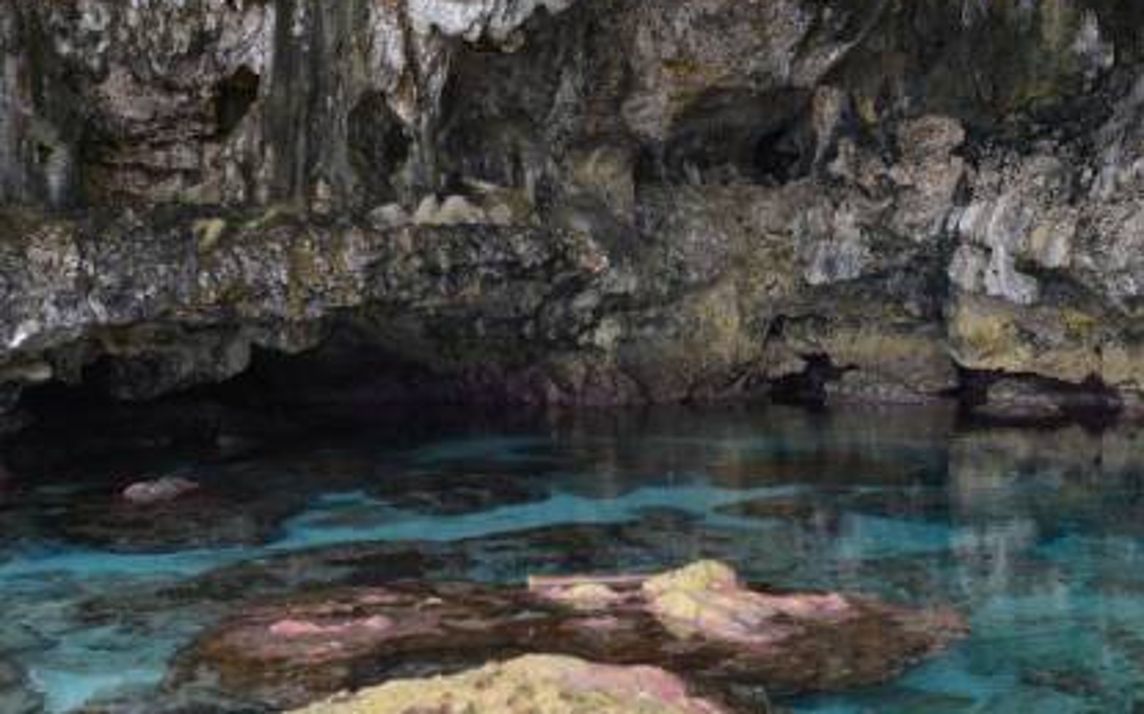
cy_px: 436
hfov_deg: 35.6
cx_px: 662
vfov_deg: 22.7
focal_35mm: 57
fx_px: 1776
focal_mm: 29
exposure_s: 1/200
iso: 250
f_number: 3.5
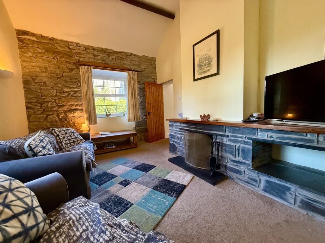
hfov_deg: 102.1
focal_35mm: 14
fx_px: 131
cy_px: 122
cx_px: 162
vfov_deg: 85.7
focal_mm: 2.22
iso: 320
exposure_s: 1/84
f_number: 2.2
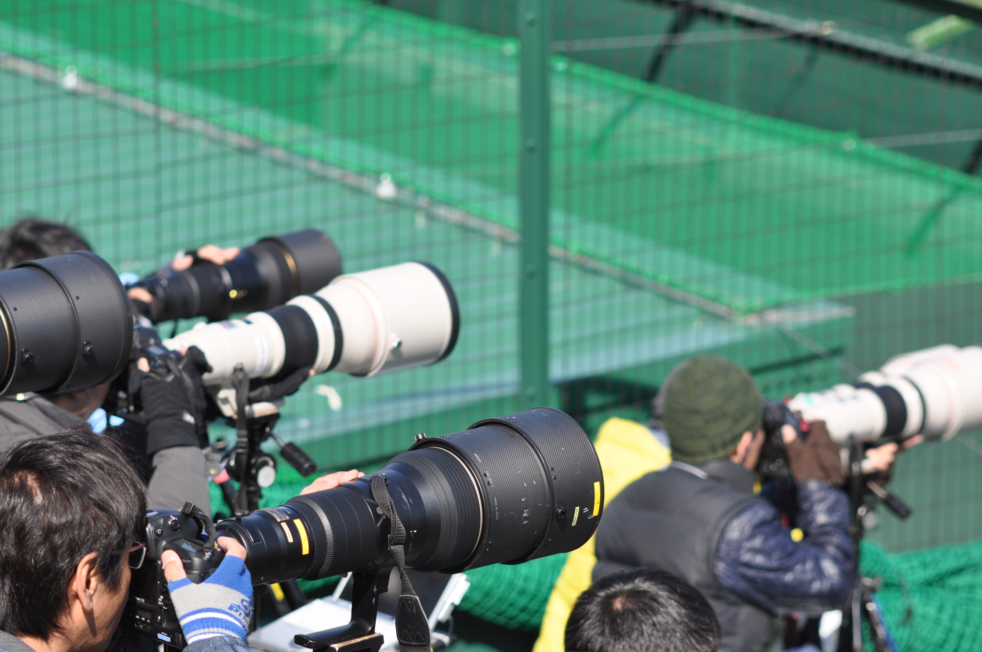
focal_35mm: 202
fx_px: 5517
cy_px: 326
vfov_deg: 6.8
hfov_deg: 10.2
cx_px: 491
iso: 200
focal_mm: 135
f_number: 6.3
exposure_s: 1/640
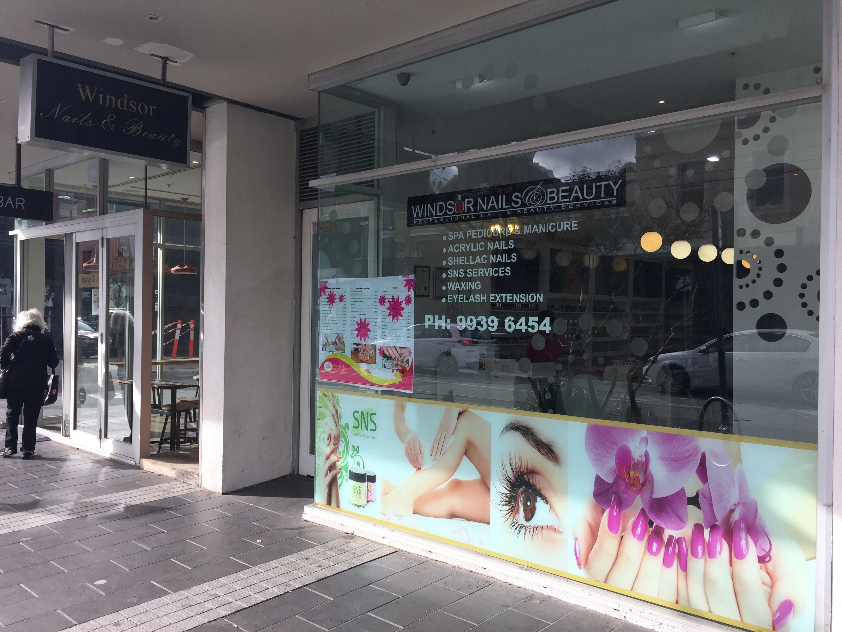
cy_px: 316
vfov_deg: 48.2
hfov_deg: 61.7
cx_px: 421
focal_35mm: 29
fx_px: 705
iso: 32
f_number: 2.2
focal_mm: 4.15
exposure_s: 1/706
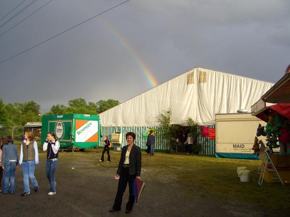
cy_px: 108
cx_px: 145
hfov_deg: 52.6
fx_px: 293
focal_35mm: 35
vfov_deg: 40.7
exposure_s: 1/160
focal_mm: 5.8
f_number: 4.3
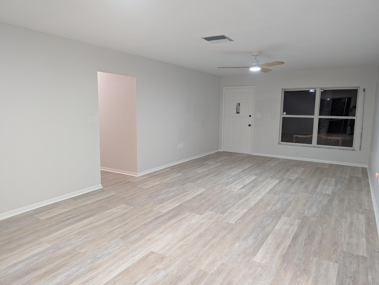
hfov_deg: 71.6
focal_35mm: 24
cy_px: 142
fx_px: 263
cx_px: 190
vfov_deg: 56.8
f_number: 1.85
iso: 164
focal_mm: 6.81
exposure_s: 1/24
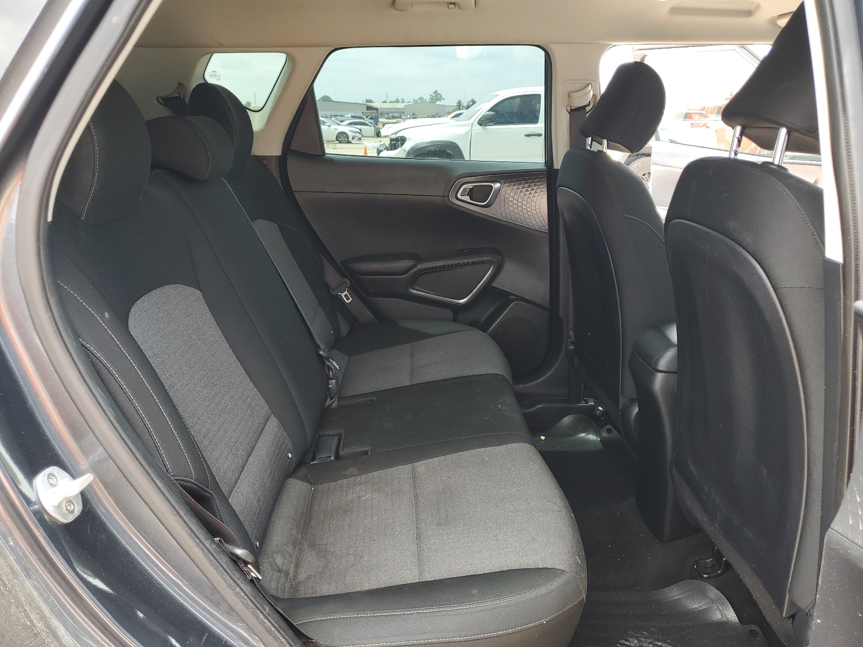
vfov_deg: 53.1
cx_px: 432
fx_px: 648
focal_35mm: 26
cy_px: 324
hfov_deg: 67.3
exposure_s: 1/127
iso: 50
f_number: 1.5
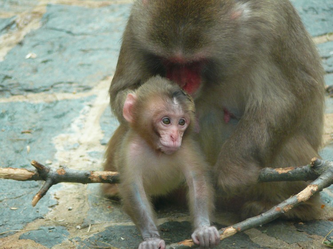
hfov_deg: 4.7
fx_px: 4039
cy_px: 124
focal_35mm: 420
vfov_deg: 3.5
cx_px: 166
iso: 200
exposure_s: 1/100
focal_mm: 88.8
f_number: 3.7
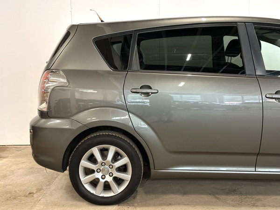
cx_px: 140
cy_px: 105
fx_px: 388
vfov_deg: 30.3
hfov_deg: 39.7
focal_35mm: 48
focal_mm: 6.86
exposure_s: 1/50
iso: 250
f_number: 1.8
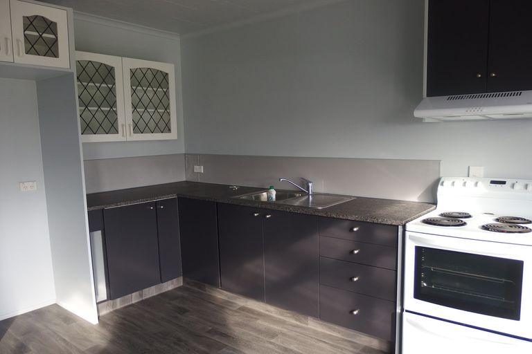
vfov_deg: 49.6
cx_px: 266
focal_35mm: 26
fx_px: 384
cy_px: 177
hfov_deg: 69.4
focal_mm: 4.7
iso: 100
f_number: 2.2
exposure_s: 1/80
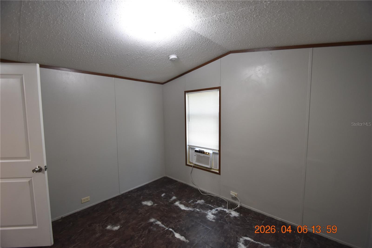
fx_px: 155
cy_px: 124
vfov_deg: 77.3
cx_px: 186
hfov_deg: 100.4
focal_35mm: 15
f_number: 3.5
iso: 800
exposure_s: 1/30
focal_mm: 10
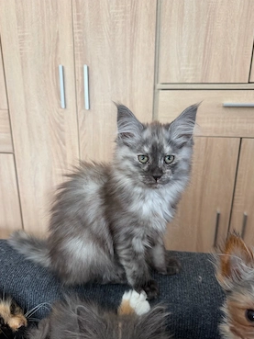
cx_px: 121
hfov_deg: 53.1
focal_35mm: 26
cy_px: 182
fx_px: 254
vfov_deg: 67.2
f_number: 1.78
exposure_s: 1/72
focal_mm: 6.76
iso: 200
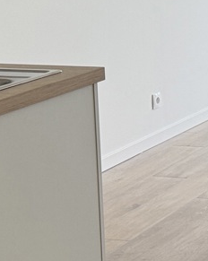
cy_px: 31
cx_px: 394
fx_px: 995
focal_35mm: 129
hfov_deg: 11.0
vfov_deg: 14.8
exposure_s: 1/121
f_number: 1.78
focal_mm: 6.76
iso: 125
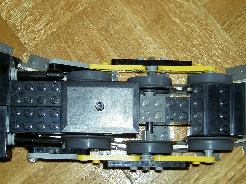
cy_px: 104
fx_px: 497
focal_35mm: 70
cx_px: 93
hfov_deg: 27.7
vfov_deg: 21.0
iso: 100
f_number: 2.9
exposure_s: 1/64.1
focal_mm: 9
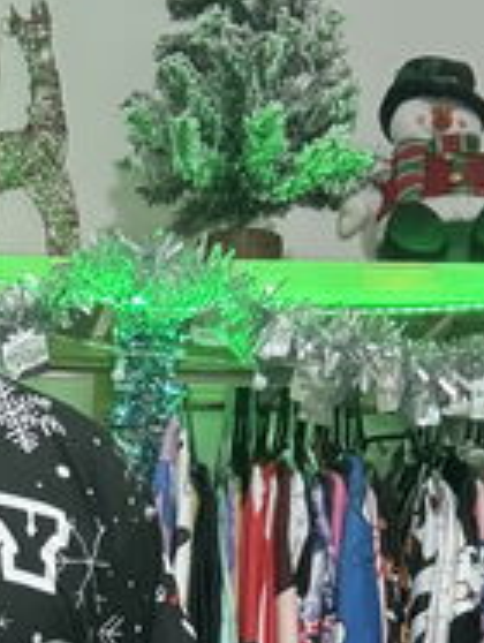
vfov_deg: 20.2
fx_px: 1600
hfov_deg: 16.3
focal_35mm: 86
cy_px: 907
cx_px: -152
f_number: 1.9
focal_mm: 2.69
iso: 320
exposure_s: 1/25
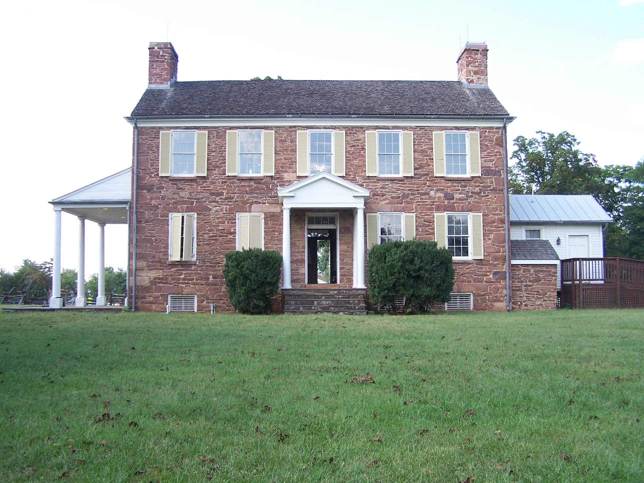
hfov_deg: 49.0
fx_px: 707
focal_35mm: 38
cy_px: 242
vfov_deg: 37.7
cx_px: 322
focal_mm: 6.3
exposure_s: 1/320
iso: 80
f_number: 2.8
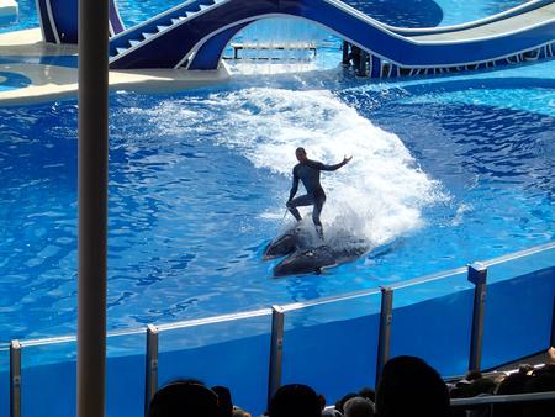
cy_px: 208
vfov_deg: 14.8
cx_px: 278
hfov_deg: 19.6
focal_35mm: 100
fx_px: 1604
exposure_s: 1/640
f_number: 6.3
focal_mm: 18
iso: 200
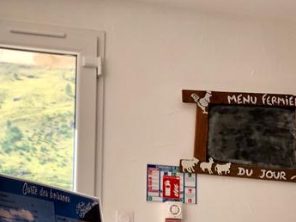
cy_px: 248
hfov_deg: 28.8
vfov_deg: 21.3
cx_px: 37
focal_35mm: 65
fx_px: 555
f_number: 1.8
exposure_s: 1/100
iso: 40
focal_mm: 3.99
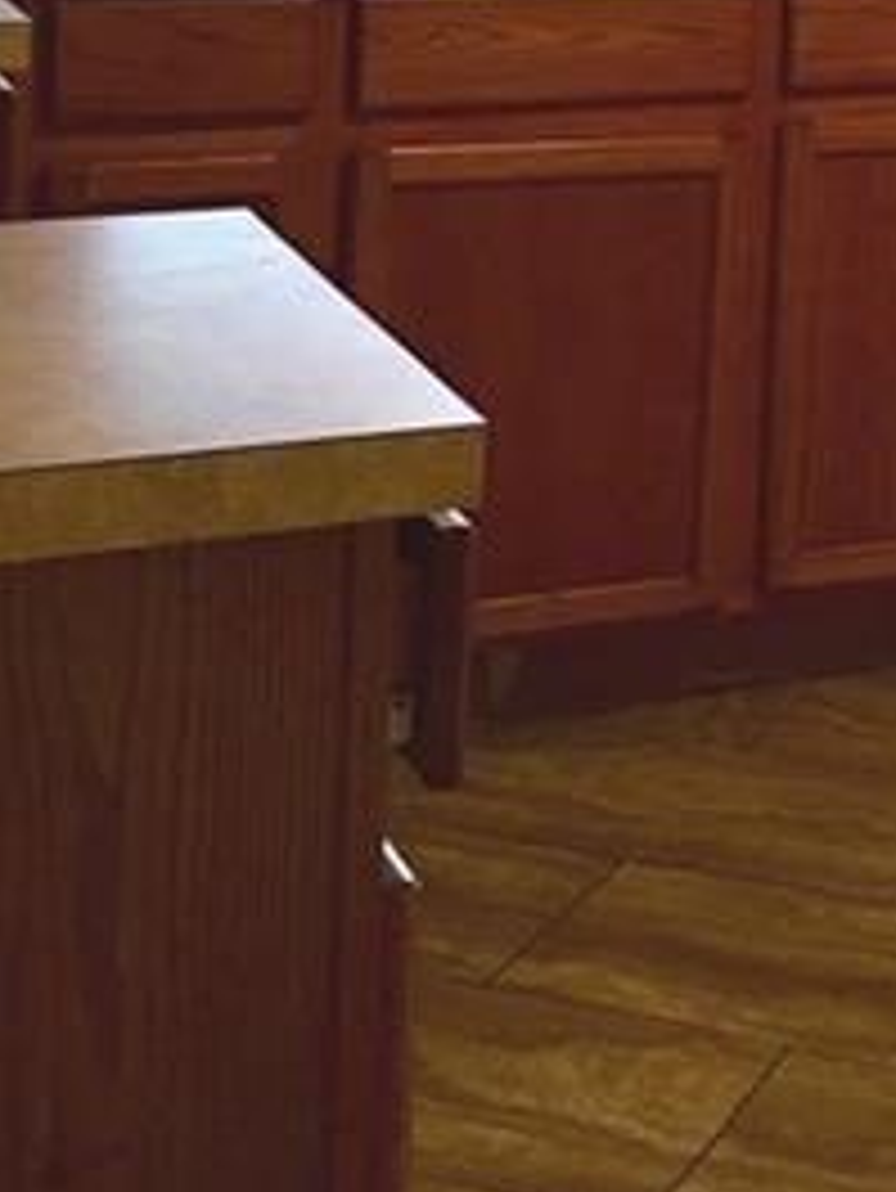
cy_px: -54
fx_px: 2897
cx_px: 1076
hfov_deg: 16.8
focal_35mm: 84
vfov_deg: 22.2
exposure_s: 1/8
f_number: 2.2
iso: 100
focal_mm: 4.15
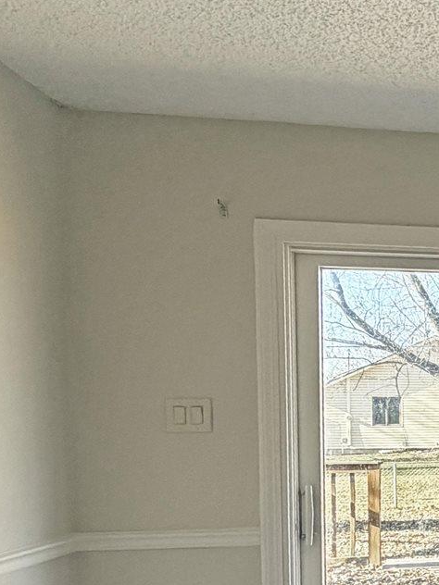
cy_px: 794
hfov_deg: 21.5
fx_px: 862
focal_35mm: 51
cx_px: 737
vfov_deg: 29.0
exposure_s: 1/121
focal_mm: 2.22
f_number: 2.2
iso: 100
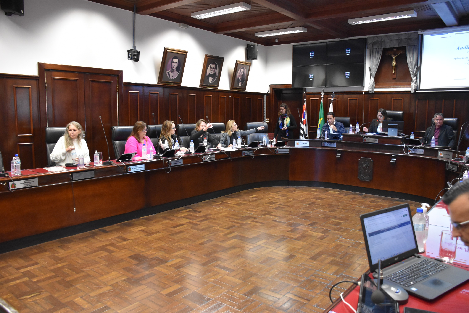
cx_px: 234
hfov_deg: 67.3
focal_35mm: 27
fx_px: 352
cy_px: 156
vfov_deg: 48.0
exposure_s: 1/60
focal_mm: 18
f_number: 3.5
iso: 2200
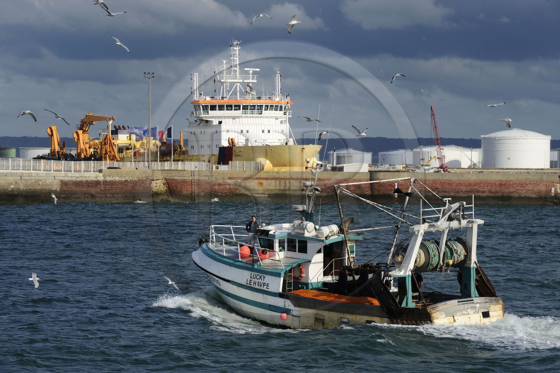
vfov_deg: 9.1
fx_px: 2331
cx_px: 280
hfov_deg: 13.7
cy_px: 186
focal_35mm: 150
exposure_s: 1/400
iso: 200
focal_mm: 150
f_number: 10
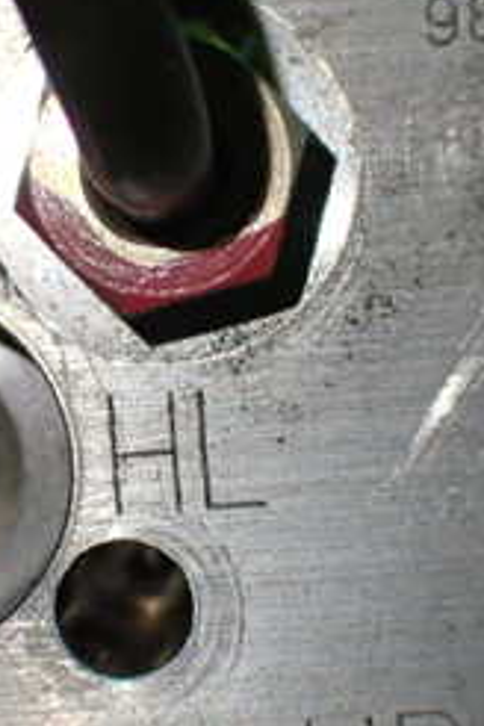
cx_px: 195
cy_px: 457
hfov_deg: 10.8
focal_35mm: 127
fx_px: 2561
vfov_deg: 16.1
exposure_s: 1/200
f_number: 3.2
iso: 320
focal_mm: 9.01
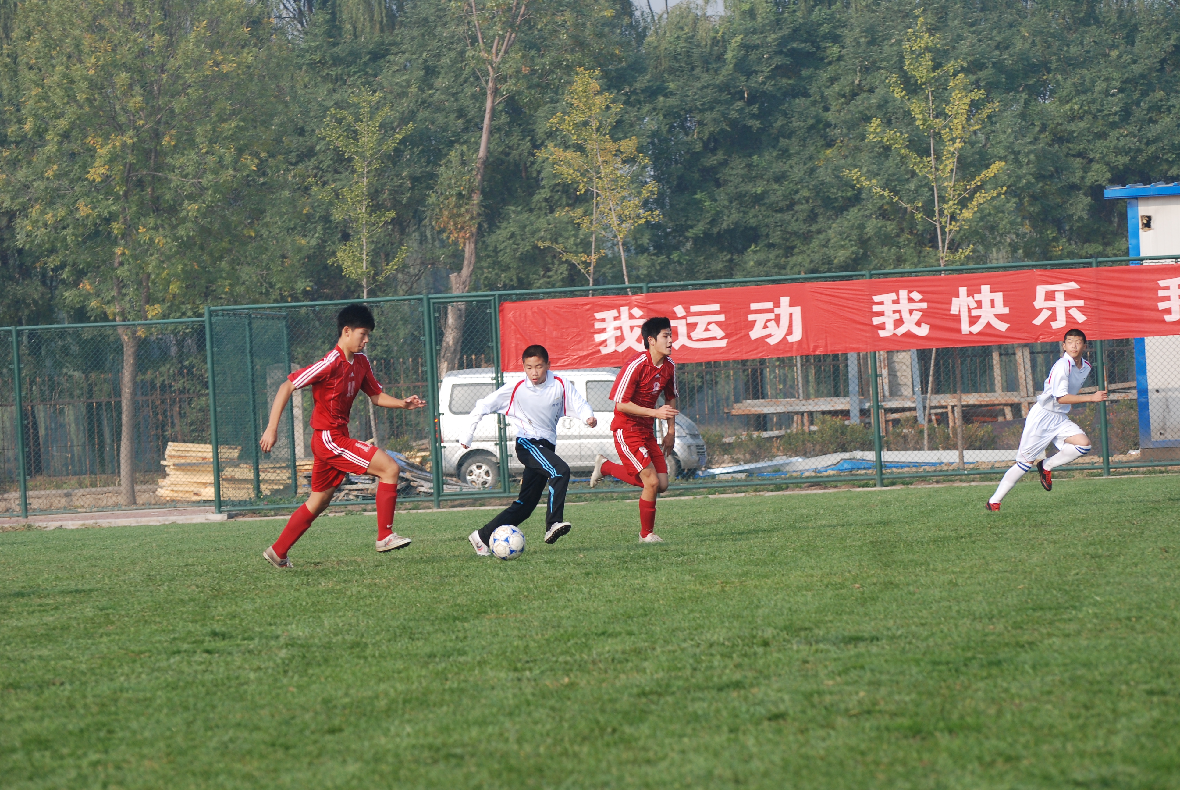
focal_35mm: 165
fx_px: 5415
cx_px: 590
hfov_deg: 12.4
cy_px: 395
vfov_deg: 8.3
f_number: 4.8
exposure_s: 1/800
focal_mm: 110
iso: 200
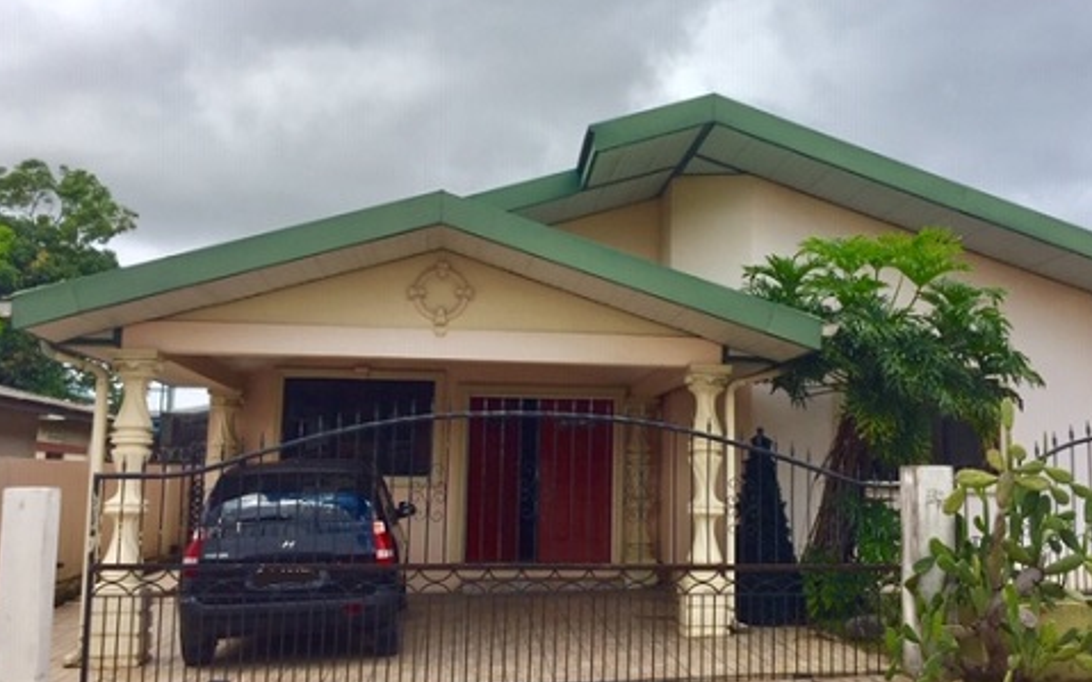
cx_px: 631
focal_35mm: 37
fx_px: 1101
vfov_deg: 34.4
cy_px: 358
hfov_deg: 52.5
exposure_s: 1/1276
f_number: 2.2
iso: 32
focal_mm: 4.15
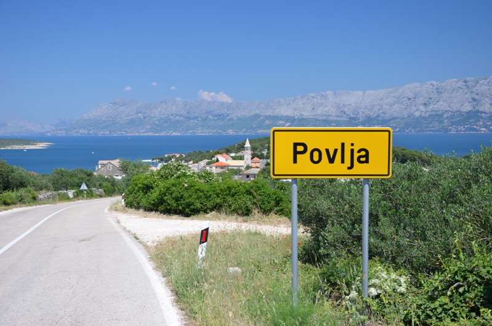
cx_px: 246
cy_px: 163
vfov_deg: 29.7
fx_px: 614
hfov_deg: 43.7
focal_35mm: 45
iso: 200
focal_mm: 30
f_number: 8
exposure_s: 1/250
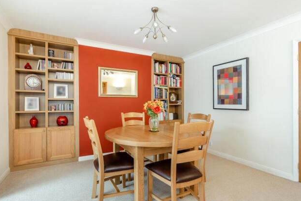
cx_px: 146
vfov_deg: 67.5
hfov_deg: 89.9
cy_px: 103
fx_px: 151
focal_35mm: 18
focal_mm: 17
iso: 64
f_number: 13
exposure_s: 3.2
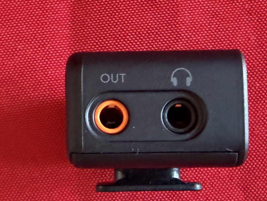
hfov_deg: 25.6
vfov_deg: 19.4
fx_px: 586
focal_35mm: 76
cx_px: 150
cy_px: 122
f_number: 2.2
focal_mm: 2.22
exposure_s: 1/60
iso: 800
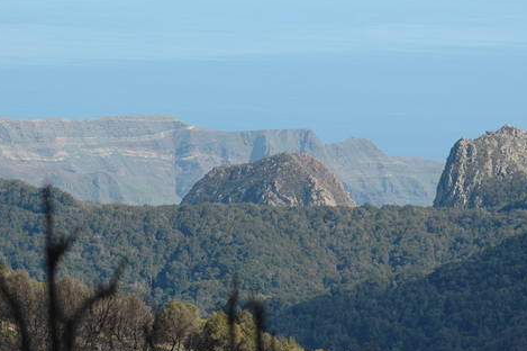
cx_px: 307
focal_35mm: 242
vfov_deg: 5.7
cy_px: 192
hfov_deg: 8.5
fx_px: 3537
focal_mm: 105
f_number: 6.3
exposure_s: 1/500
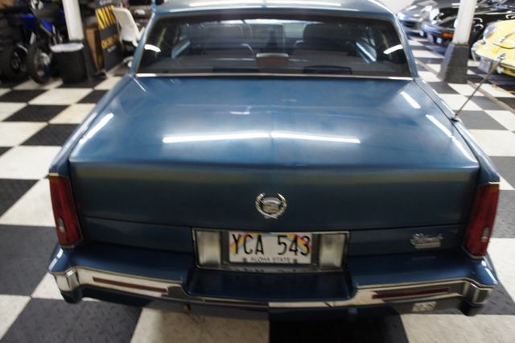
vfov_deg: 47.9
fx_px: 386
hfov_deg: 67.4
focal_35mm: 27
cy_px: 172
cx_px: 258
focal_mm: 18
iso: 400
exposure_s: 1/30
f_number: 3.5
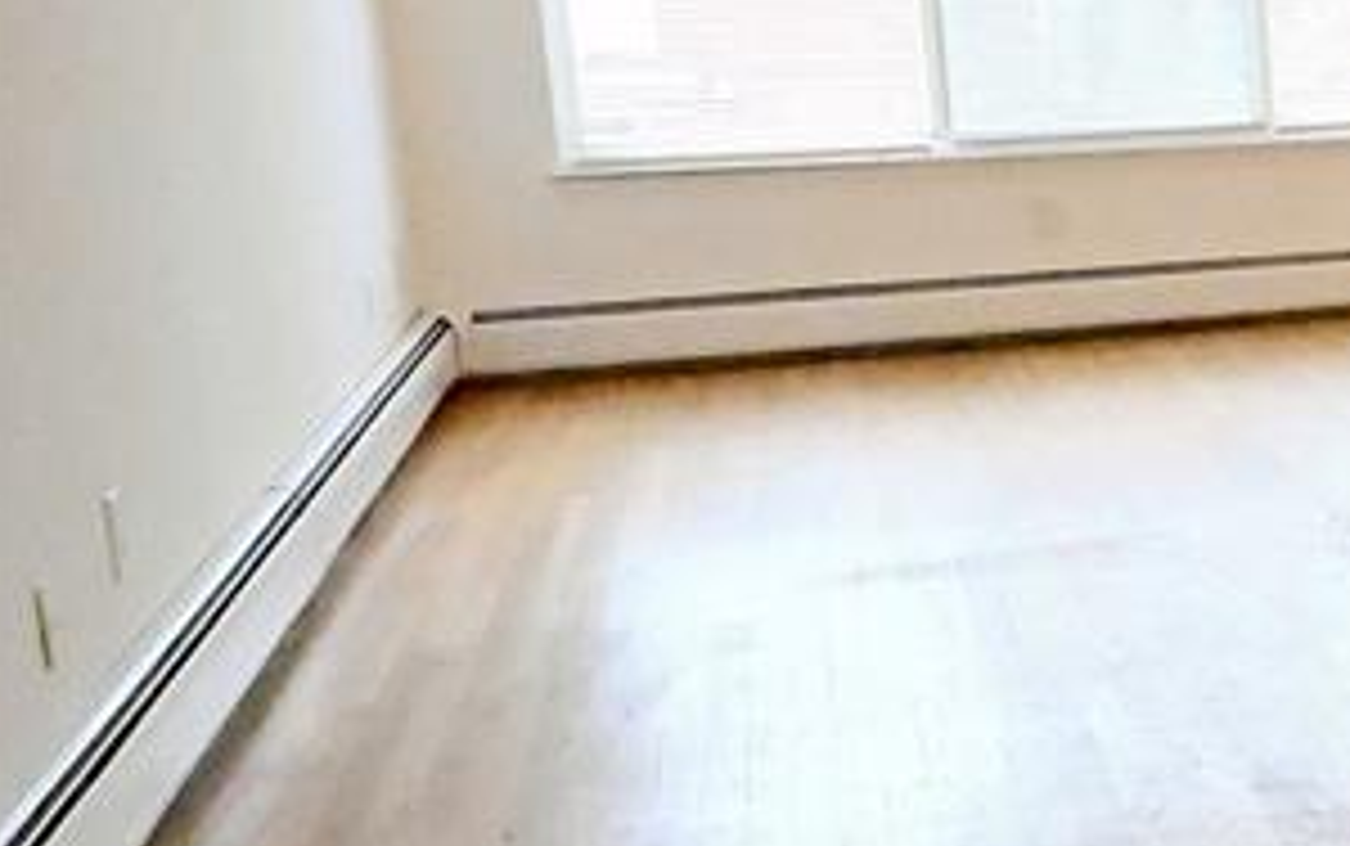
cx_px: 2282
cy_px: 362
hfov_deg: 22.2
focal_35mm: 66
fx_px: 2430
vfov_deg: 19.7
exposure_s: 1/160
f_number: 13
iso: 25600
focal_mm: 13
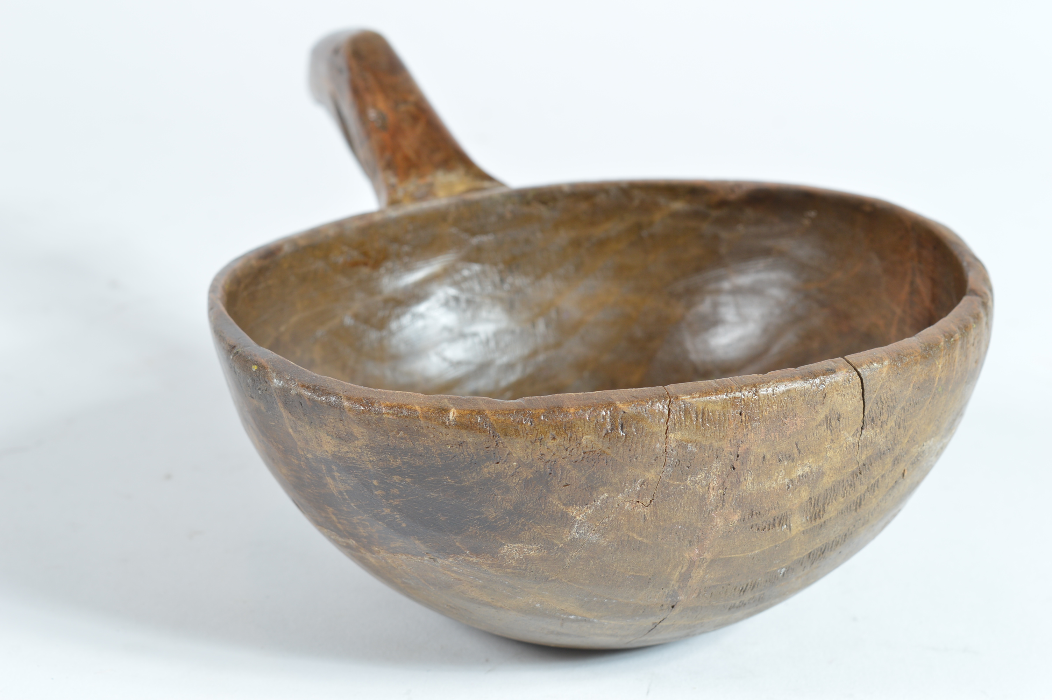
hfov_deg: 28.1
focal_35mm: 72
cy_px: 350
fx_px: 2102
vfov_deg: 18.9
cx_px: 526
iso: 100
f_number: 10
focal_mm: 48
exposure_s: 1/100
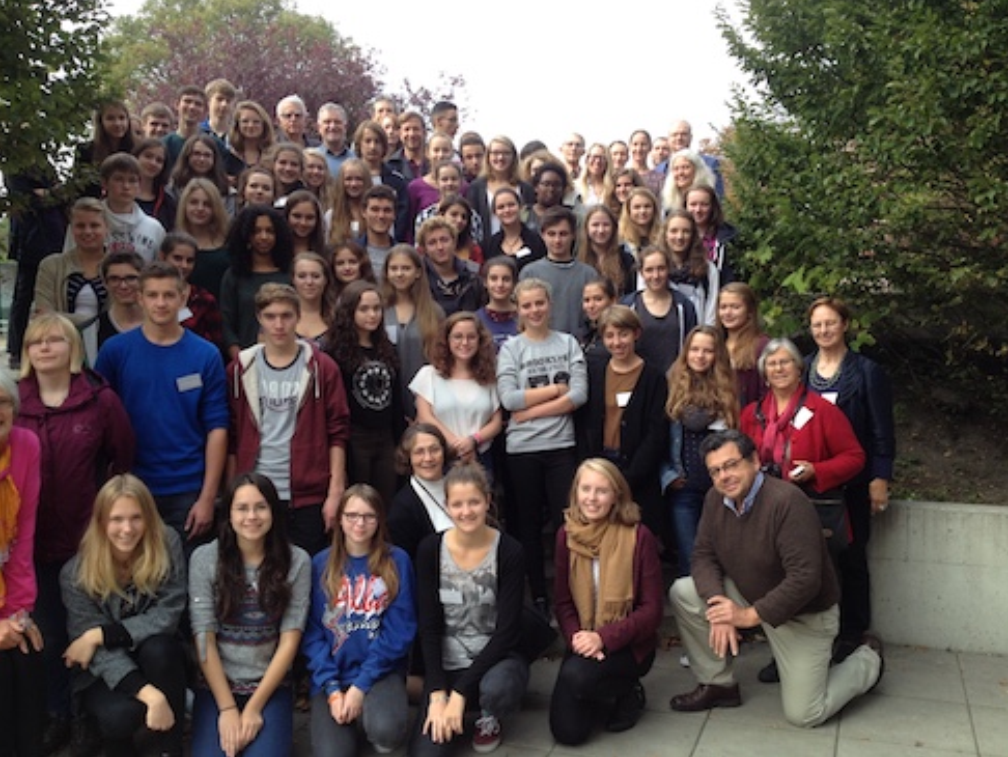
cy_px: 370
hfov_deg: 51.3
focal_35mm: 36
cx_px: 516
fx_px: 1049
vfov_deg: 39.7
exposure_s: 1/330
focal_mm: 4.28
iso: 50
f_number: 2.4
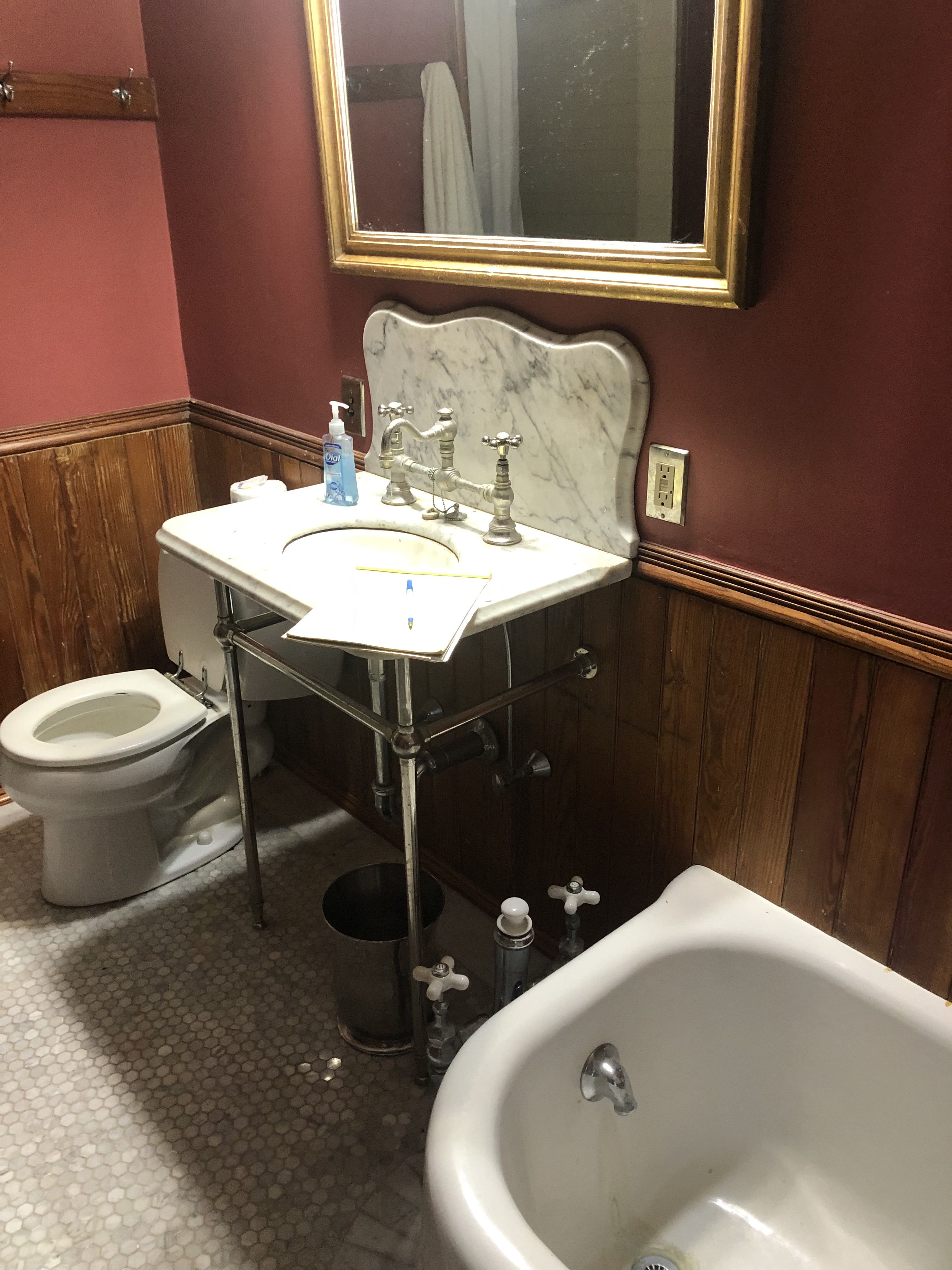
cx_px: 476
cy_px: 635
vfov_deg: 63.4
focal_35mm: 28
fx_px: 1027
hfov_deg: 49.7
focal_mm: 3.99
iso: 40
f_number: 1.8
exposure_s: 1/15
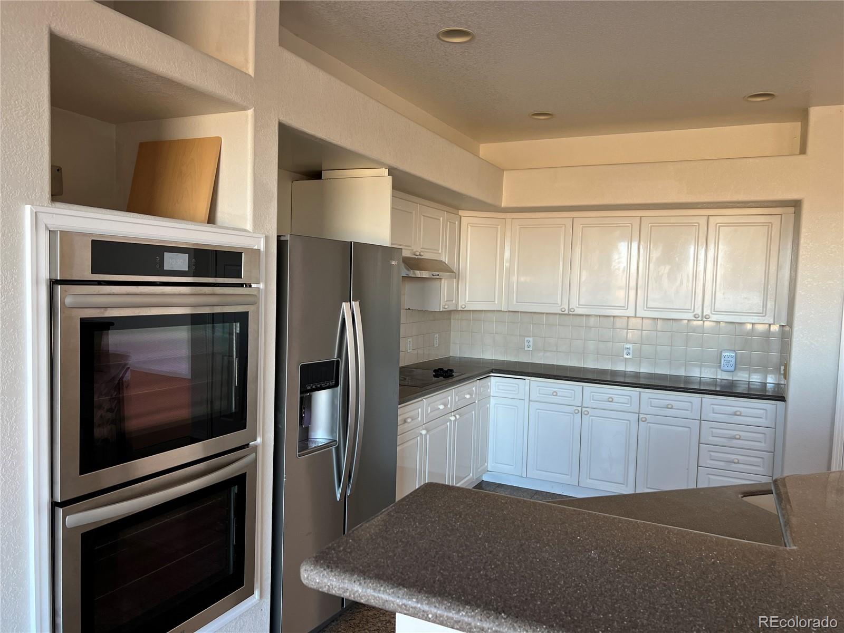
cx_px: 422
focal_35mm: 26
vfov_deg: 53.1
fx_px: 634
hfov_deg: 67.3
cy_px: 316
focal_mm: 5.7
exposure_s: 1/121
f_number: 1.5
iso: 100
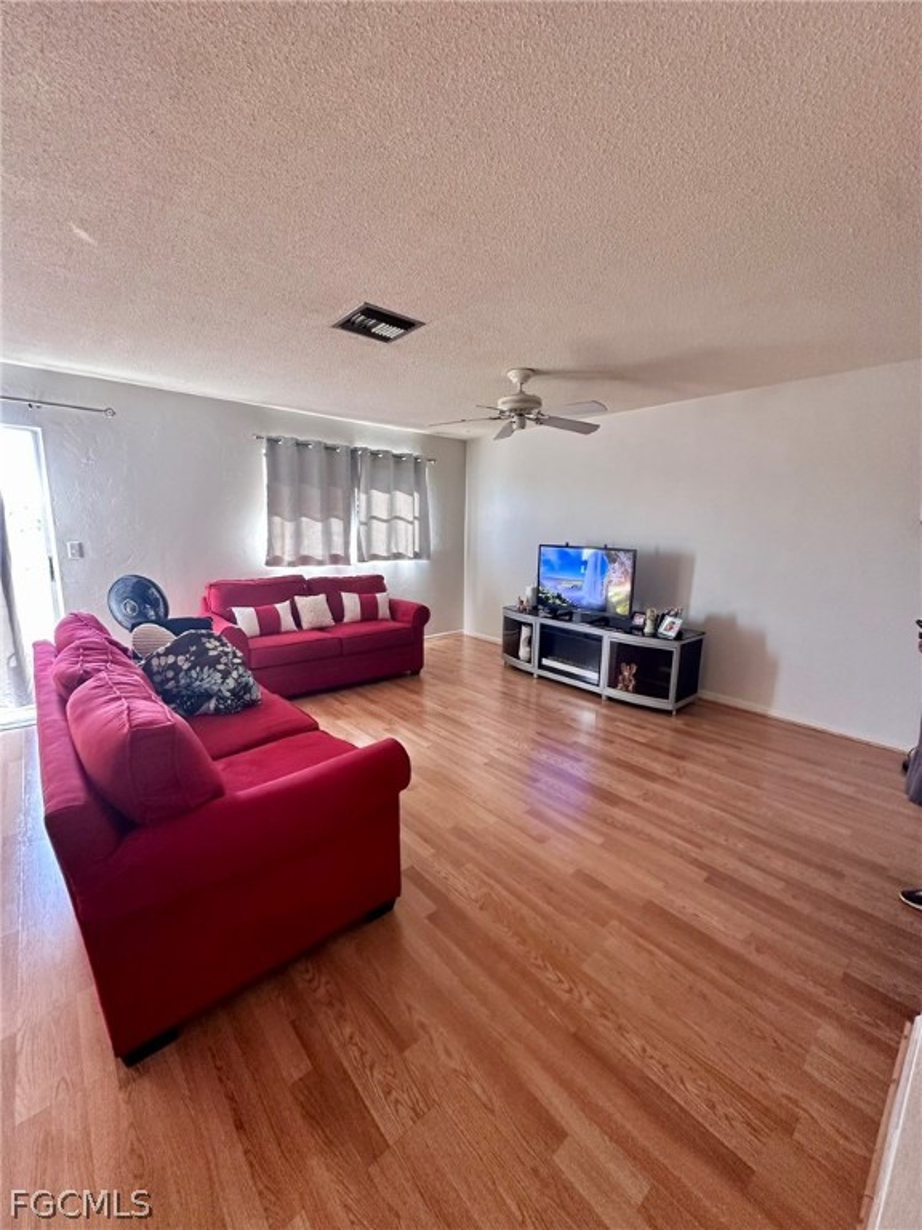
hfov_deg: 85.7
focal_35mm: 14
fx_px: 497
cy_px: 615
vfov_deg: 102.1
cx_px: 461
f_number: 2.2
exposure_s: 1/120
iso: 320
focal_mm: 2.22
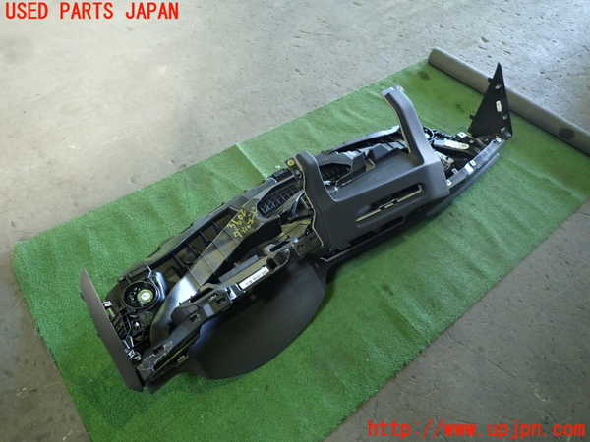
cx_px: 295
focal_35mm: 25
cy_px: 221
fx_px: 426
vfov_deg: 54.9
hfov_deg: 69.4
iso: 320
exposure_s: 1/30
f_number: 2
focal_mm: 4.5
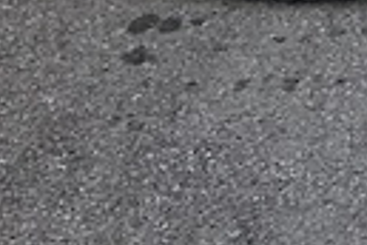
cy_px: -481
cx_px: 993
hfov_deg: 9.5
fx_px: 1845
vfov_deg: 6.9
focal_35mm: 181
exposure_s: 1/30
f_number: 1.8
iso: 25
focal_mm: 4
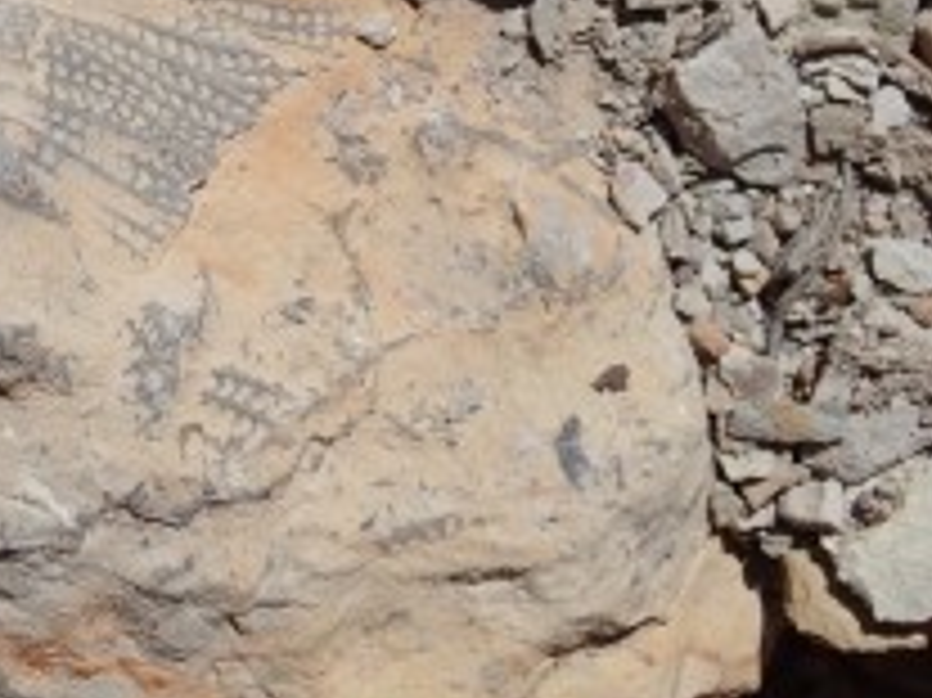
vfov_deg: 14.5
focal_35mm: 98
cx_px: -97
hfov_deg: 19.2
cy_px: -198
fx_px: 2637
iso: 100
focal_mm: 6.86
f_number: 10
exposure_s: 1/250
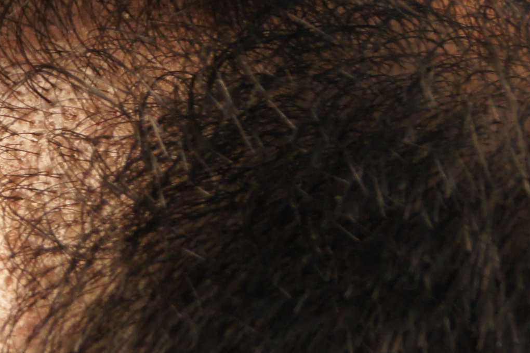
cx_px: -25
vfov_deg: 5.8
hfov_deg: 8.7
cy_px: 112
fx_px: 3476
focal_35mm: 236
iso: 500
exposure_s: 1/60
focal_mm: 35
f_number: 5
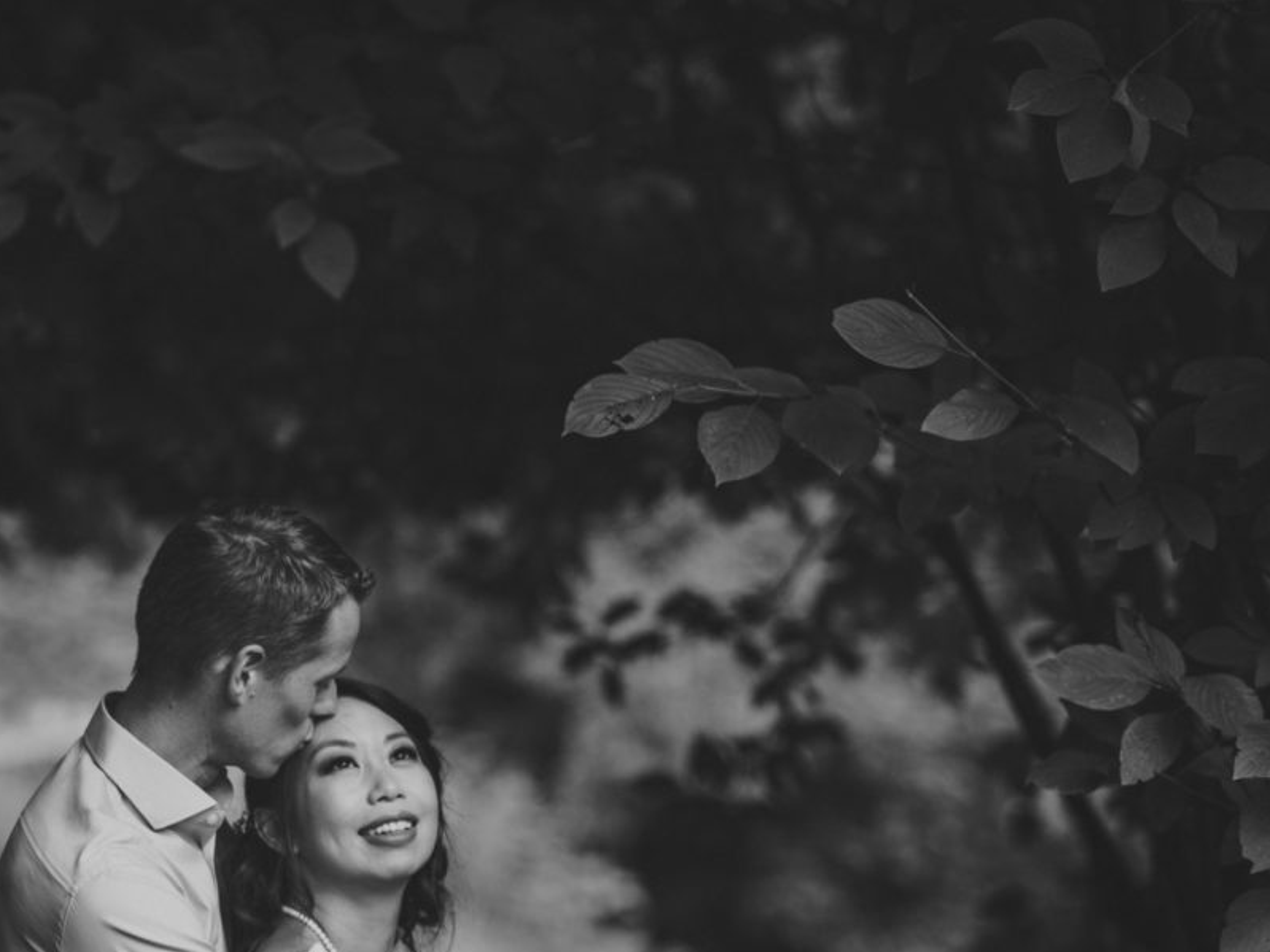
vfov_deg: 10.7
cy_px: 623
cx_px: 221
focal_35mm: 138
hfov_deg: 14.2
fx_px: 5062
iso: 200
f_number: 2
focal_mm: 85
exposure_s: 1/2000
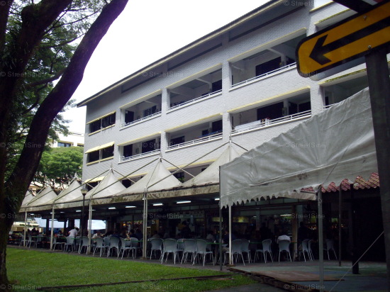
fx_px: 417
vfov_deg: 38.6
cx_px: 195
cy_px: 146
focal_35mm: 37
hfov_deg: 50.2
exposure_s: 1/160
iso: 80
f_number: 5.6
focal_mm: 6.2
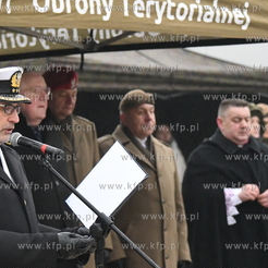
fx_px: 2540
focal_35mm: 290
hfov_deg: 6.0
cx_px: 105
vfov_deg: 6.0
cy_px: 142
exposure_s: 1/3200
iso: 12800
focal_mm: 140
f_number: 5.6
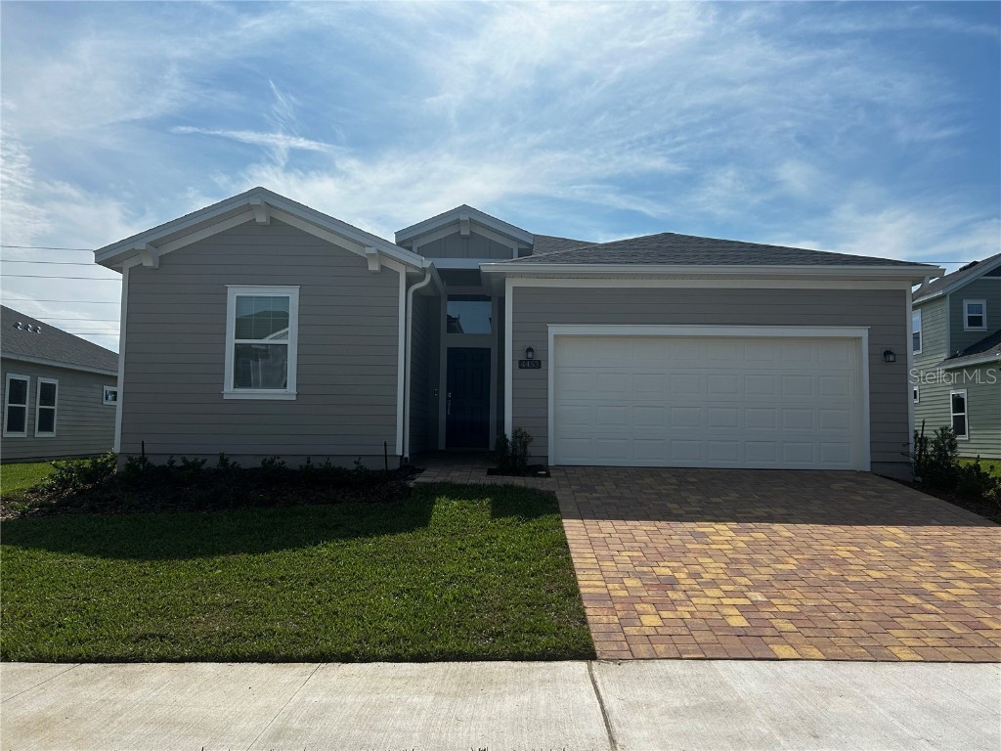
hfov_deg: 67.3
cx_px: 500
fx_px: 752
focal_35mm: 26
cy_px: 376
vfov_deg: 53.1
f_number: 1.5
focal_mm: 5.7
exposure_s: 1/8000
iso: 50
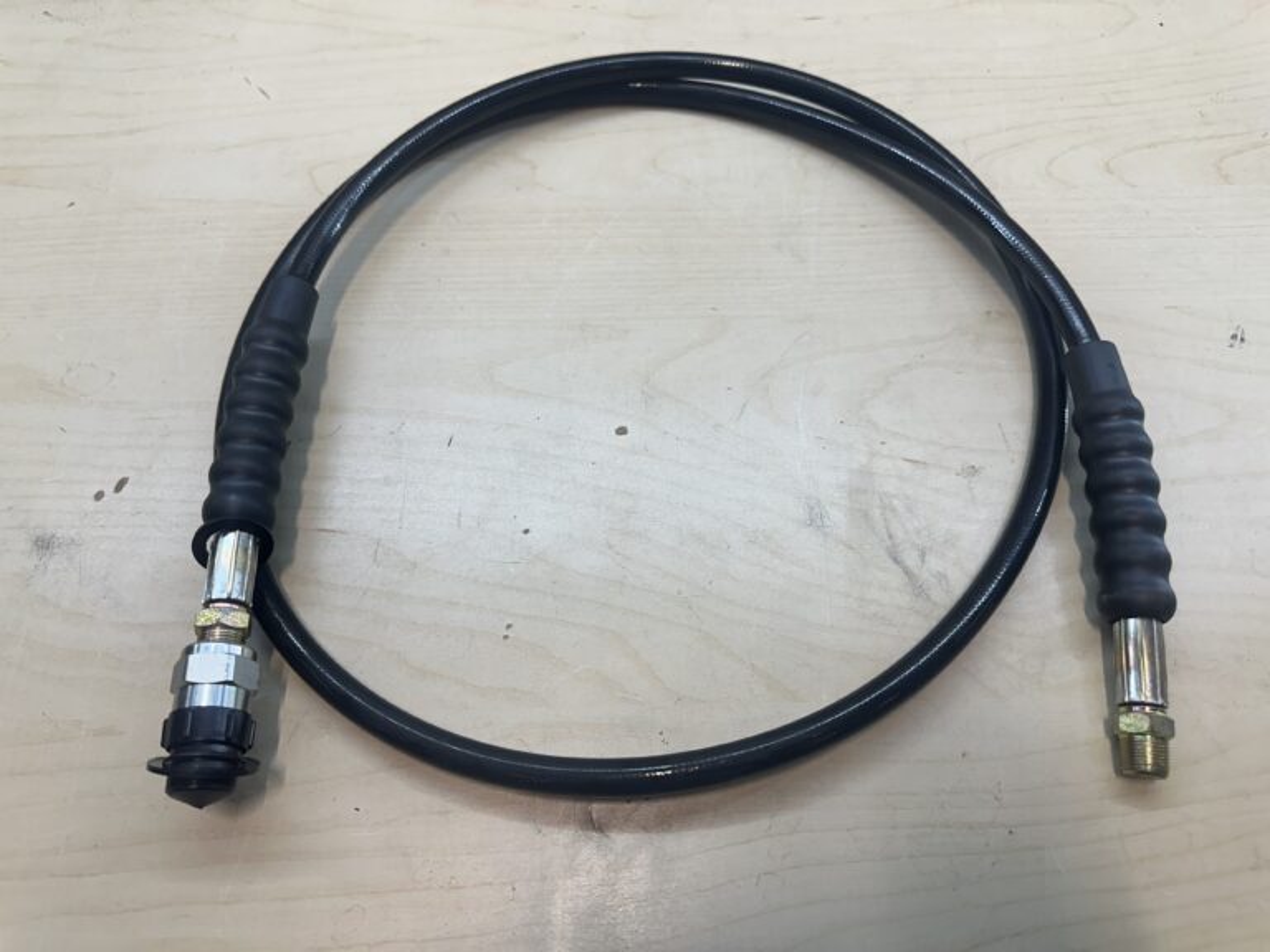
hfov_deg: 71.6
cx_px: 635
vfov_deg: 56.8
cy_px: 476
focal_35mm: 24
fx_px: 881
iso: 64
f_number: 1.78
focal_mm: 6.86
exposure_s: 1/100
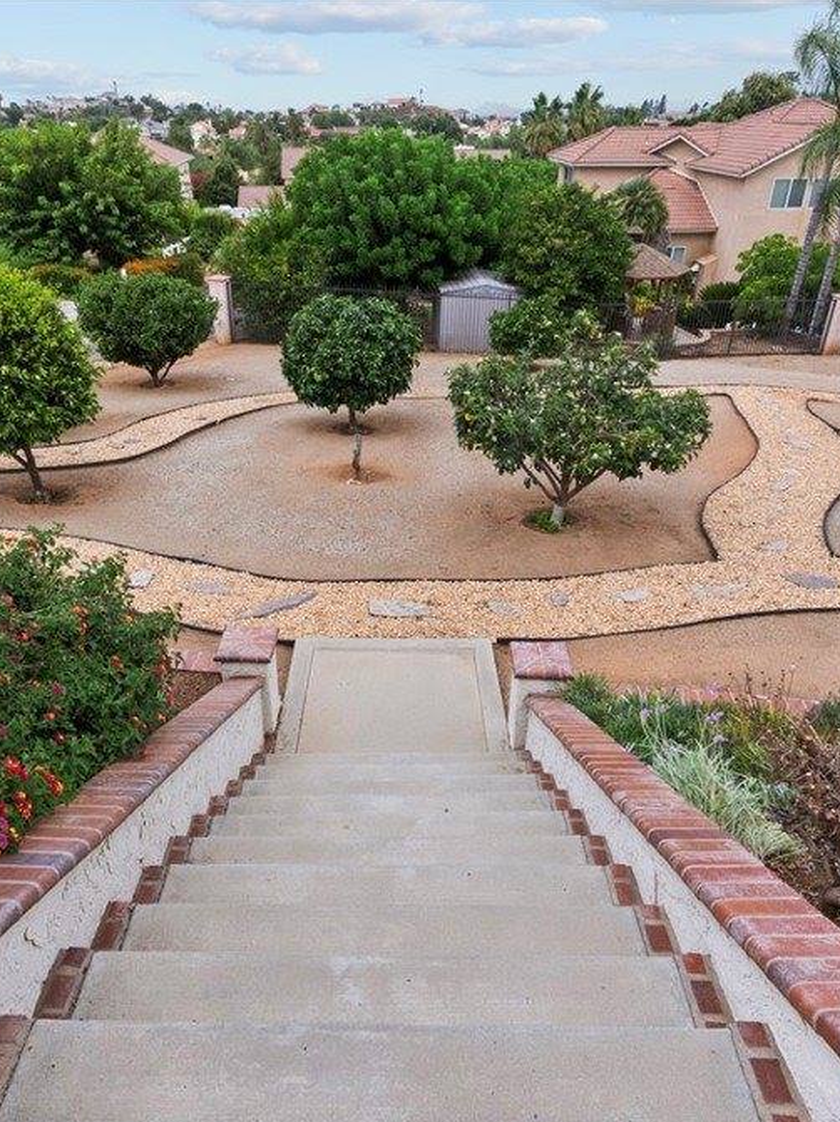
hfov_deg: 54.7
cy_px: 569
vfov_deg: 69.4
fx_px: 809
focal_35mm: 25
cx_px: 375
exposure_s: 1/20
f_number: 22
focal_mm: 17
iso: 100
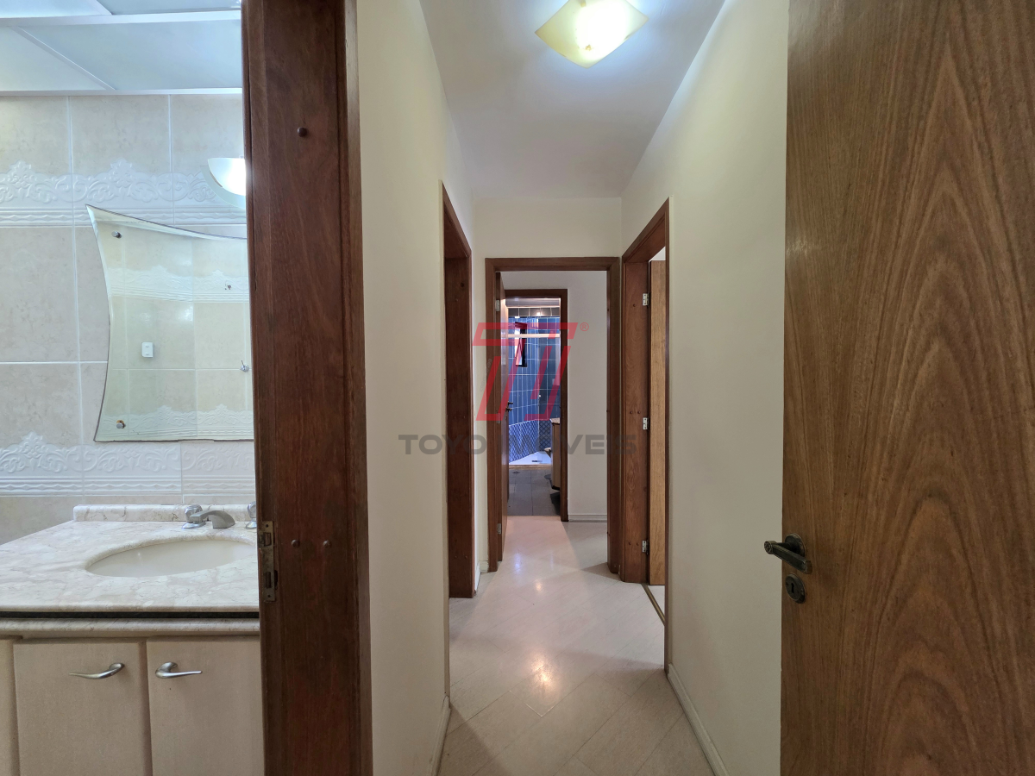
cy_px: 388
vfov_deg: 89.9
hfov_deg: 106.2
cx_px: 518
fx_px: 389
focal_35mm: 13
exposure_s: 1/60.2
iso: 320
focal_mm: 2.2
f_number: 1.9
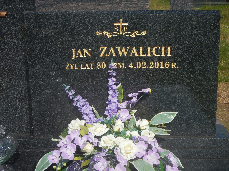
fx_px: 404
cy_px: 86
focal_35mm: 61
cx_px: 114
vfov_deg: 24.0
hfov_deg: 31.7
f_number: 4.4
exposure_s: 1/1250
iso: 125
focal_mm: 11
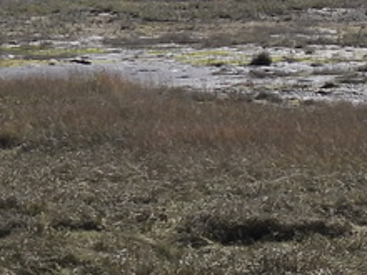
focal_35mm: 320
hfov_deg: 6.0
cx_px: 727
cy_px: -40
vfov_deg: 4.6
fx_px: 3393
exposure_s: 1/800
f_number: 3.5
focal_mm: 9.8
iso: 100
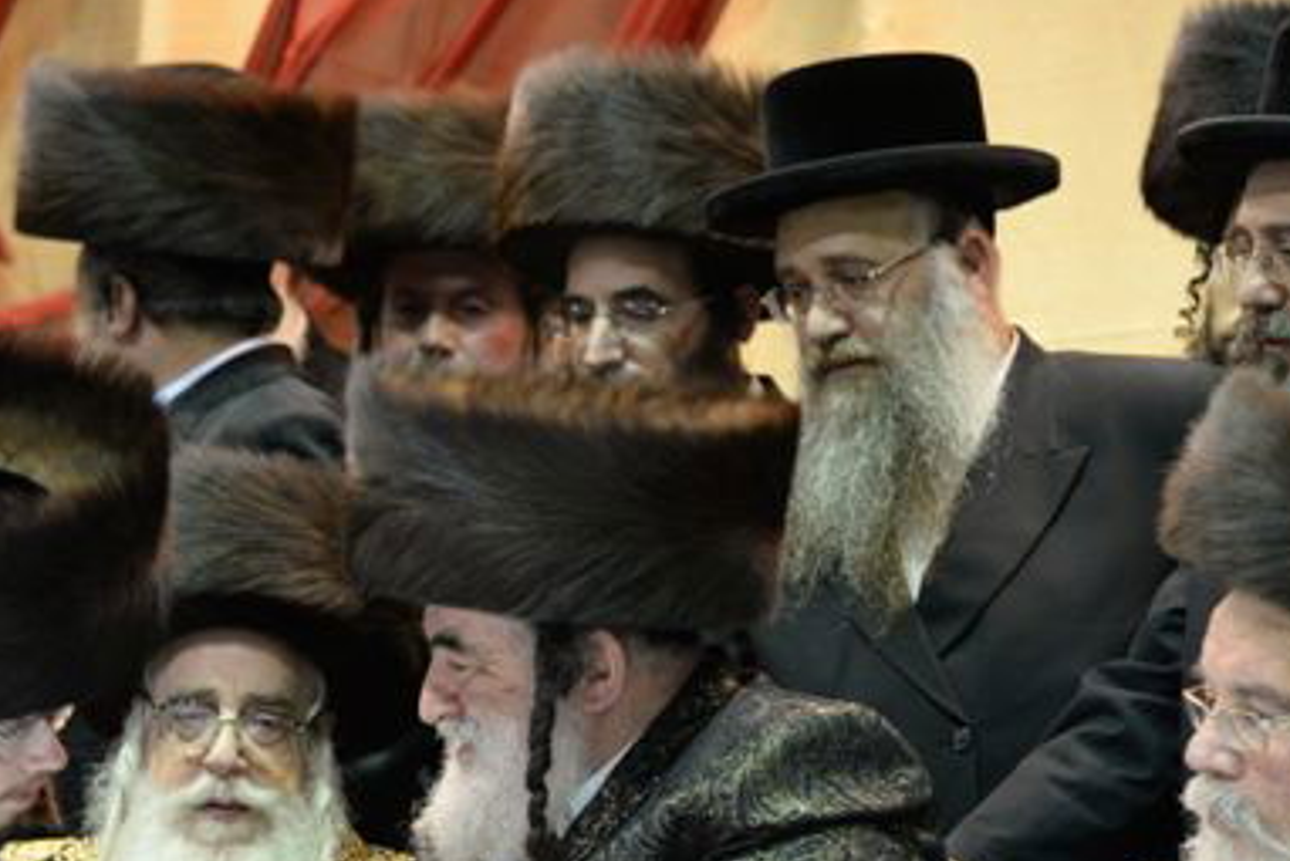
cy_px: 680
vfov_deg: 6.8
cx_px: 314
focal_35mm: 201
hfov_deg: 10.2
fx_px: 7205
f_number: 5.6
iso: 3200
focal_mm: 120
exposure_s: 1/50
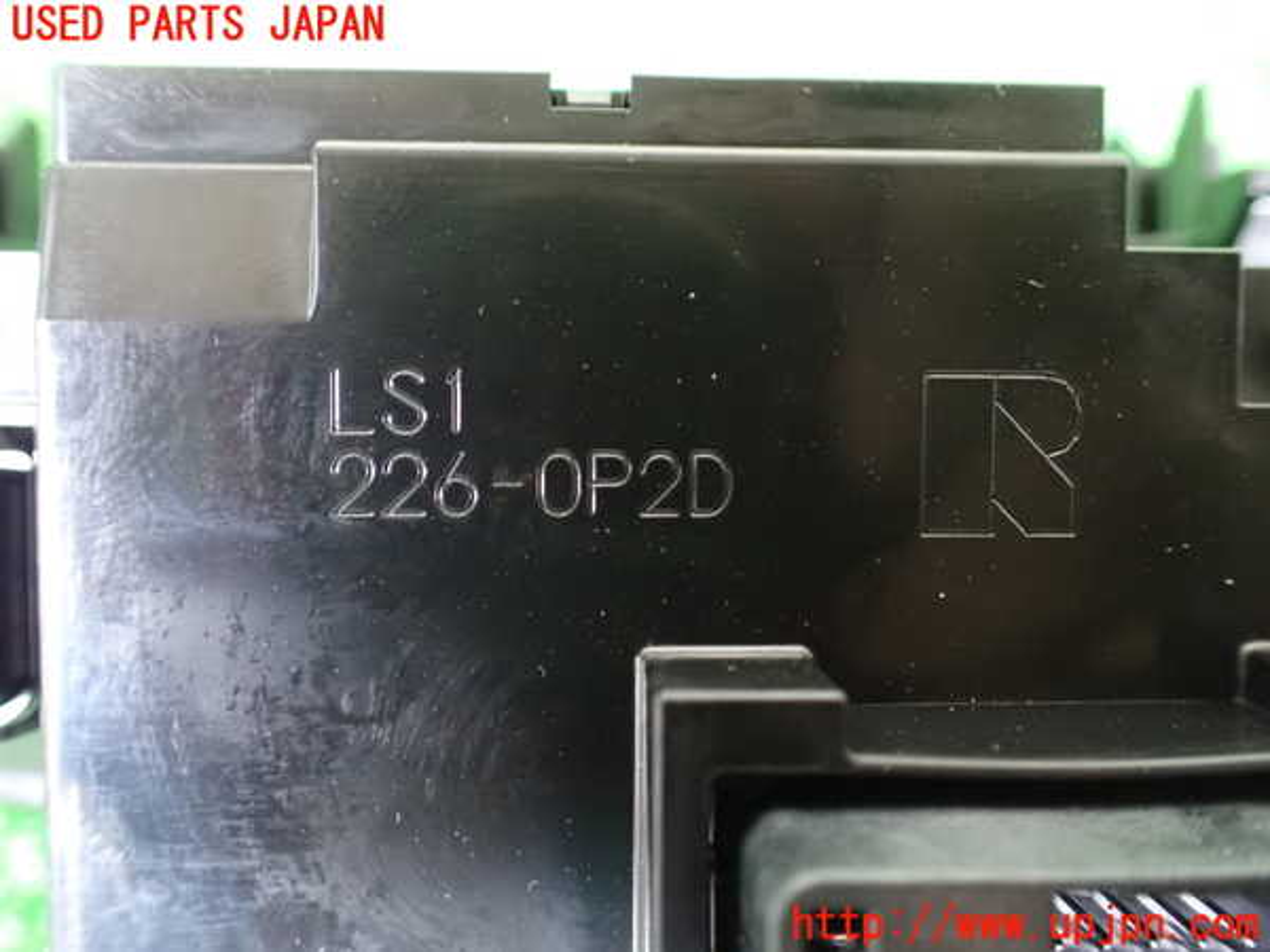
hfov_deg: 60.0
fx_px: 1101
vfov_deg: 46.8
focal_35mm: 30
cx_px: 635
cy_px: 476
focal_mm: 5.4
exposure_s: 1/15
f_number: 2.3
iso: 1600
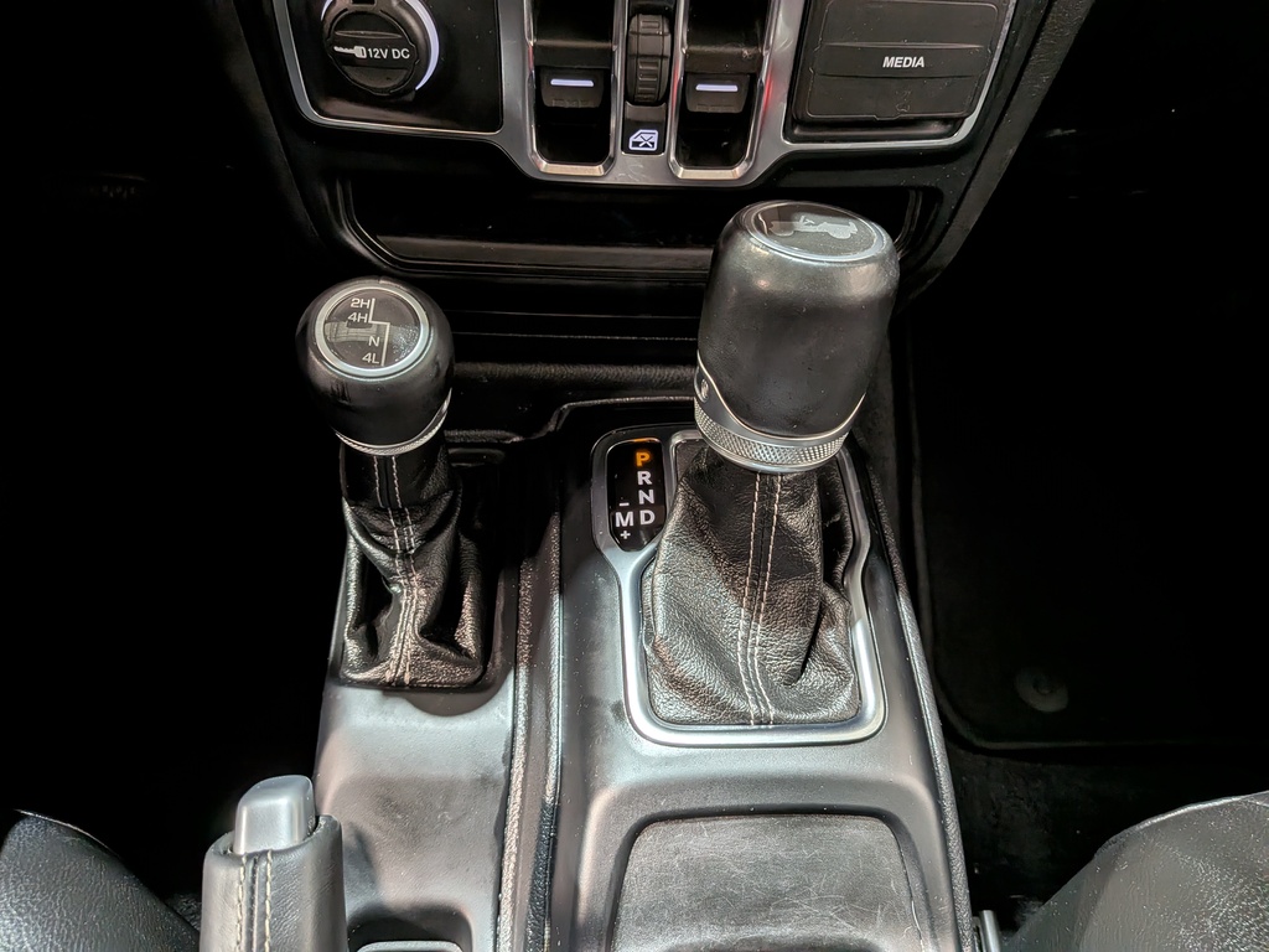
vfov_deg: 56.8
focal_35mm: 24
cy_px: 476
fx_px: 880
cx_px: 634
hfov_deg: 71.6
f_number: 1.7
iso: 30
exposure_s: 1/33.3
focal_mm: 4.53
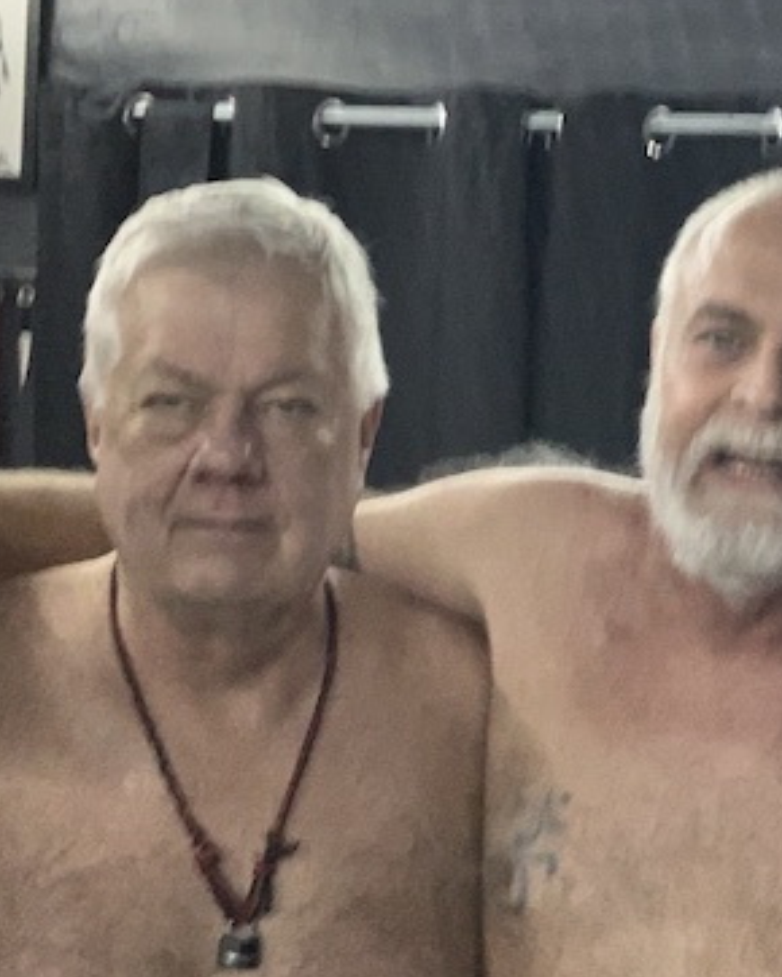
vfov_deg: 27.5
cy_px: 515
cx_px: 626
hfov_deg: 21.9
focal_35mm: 69
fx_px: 1995
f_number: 2.2
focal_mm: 2.87
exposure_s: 1/29
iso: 400
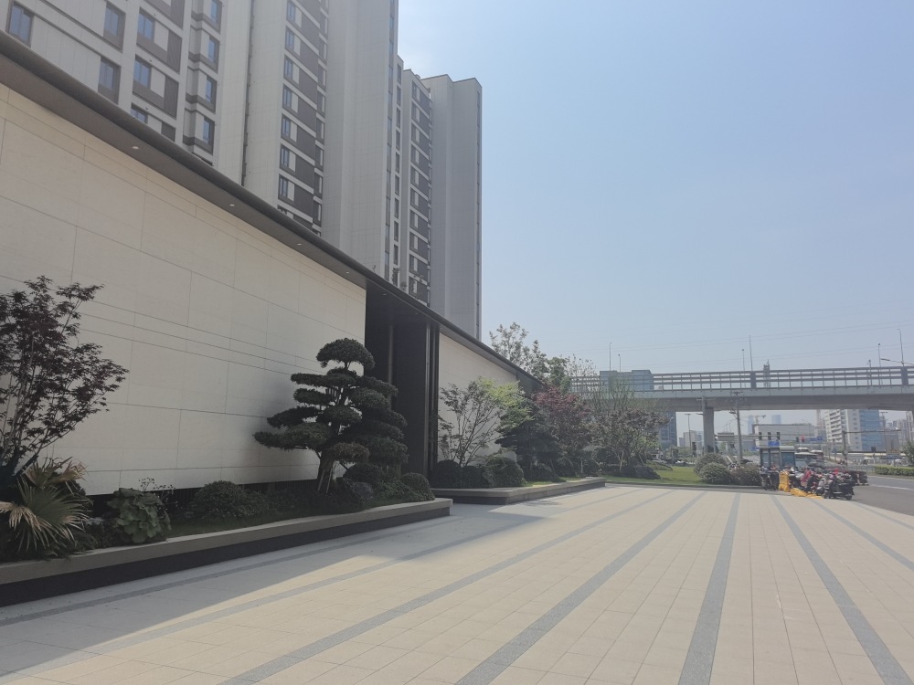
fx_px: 713
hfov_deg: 65.3
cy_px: 342
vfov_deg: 51.4
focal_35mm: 27
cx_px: 457
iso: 50
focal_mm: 5.75
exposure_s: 1/4219
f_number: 2
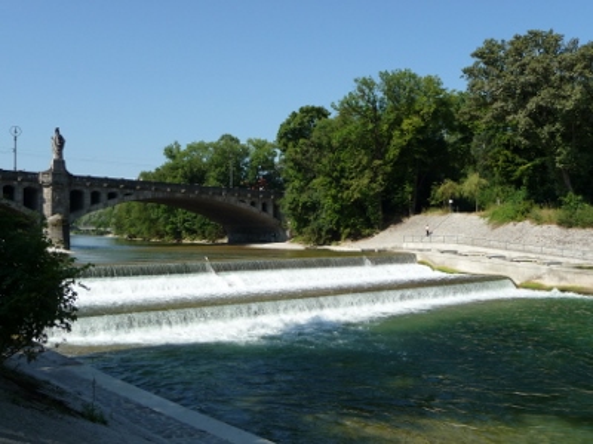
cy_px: 222
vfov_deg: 39.7
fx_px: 617
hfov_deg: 51.4
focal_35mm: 36
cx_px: 296
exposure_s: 1/800
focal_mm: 6
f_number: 3.7
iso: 100
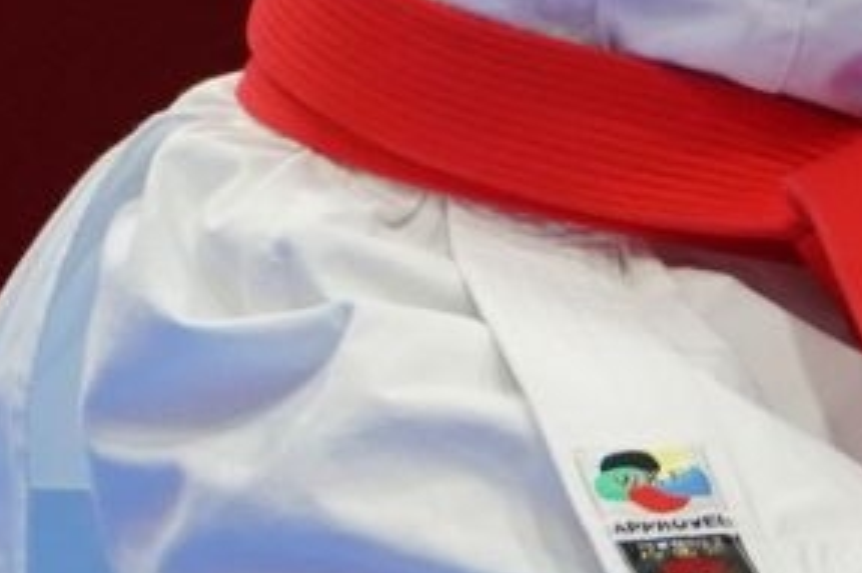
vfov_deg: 0.5
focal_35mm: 2632
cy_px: -1059
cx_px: 1472
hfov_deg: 0.8
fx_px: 62983
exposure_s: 1/500
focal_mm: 280
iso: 1250
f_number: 4
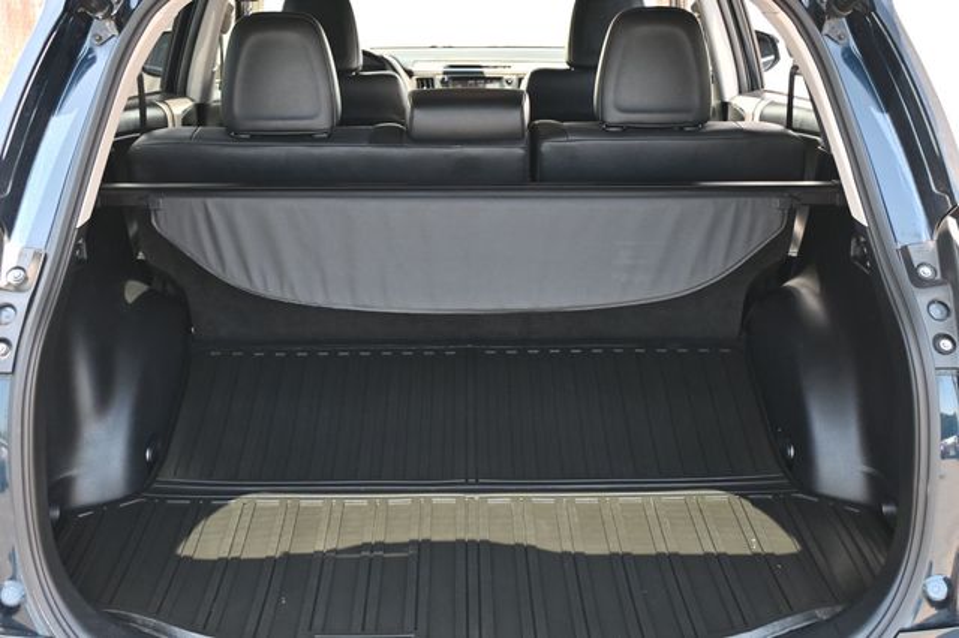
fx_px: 1198
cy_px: 319
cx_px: 480
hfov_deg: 43.6
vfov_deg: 29.8
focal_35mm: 45
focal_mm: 30
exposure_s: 1/125
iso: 560
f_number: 4.8
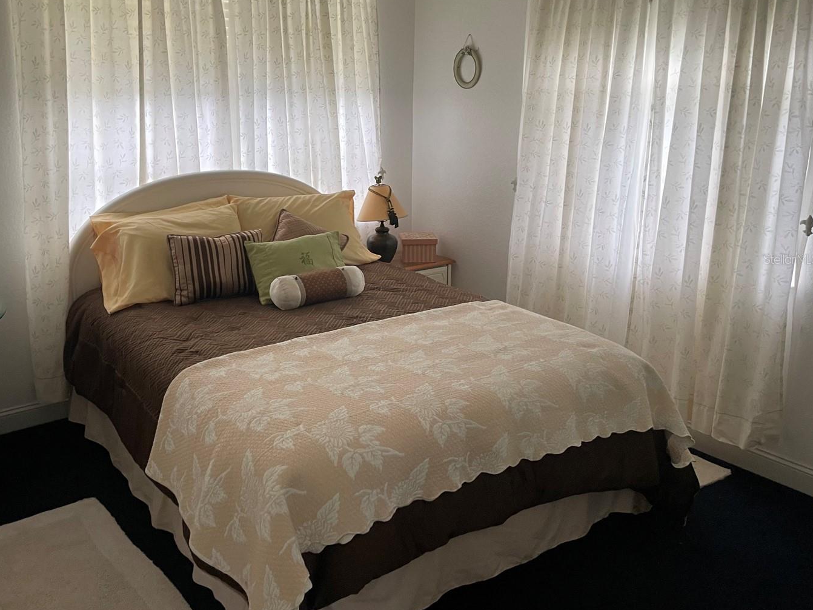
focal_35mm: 31
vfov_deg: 45.3
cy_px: 259
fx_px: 728
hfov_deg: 58.0
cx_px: 336
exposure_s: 1/67
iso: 125
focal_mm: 4.2
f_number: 1.6
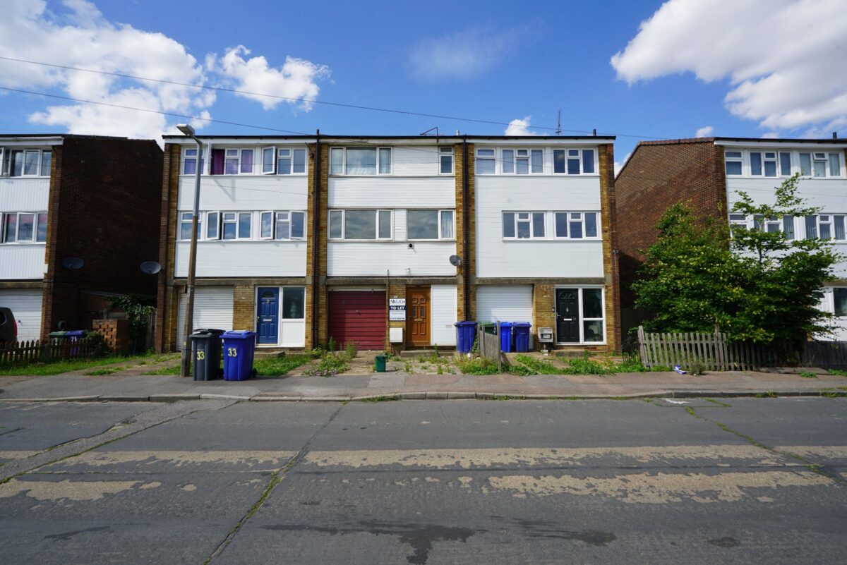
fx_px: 377
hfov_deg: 96.7
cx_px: 424
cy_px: 282
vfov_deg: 73.8
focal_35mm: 16
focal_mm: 16
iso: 100
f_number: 13
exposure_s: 1/100
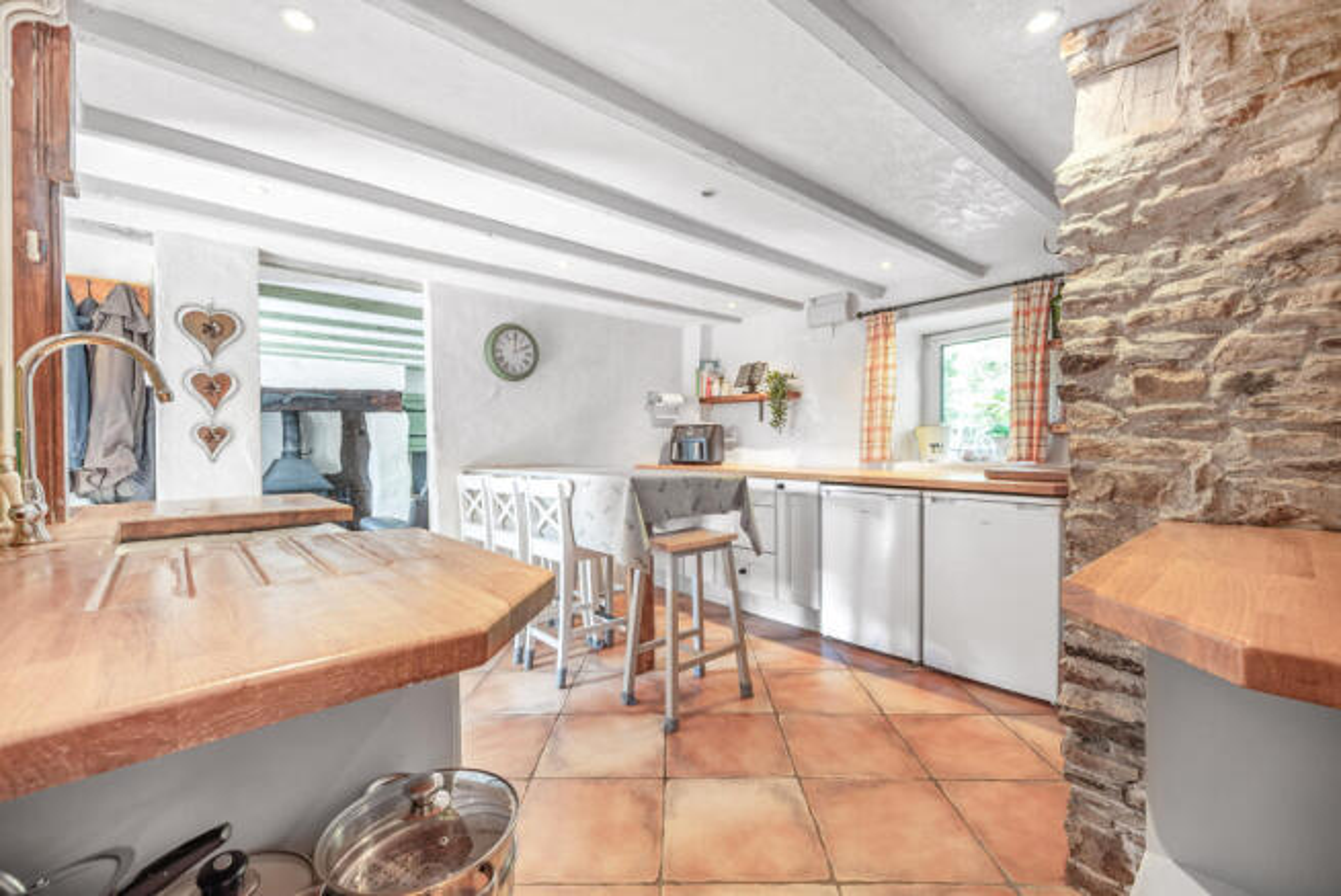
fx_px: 559
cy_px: 448
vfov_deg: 77.4
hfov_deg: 100.4
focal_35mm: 15
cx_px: 670
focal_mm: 15
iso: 100
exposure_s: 1/2.5
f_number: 8
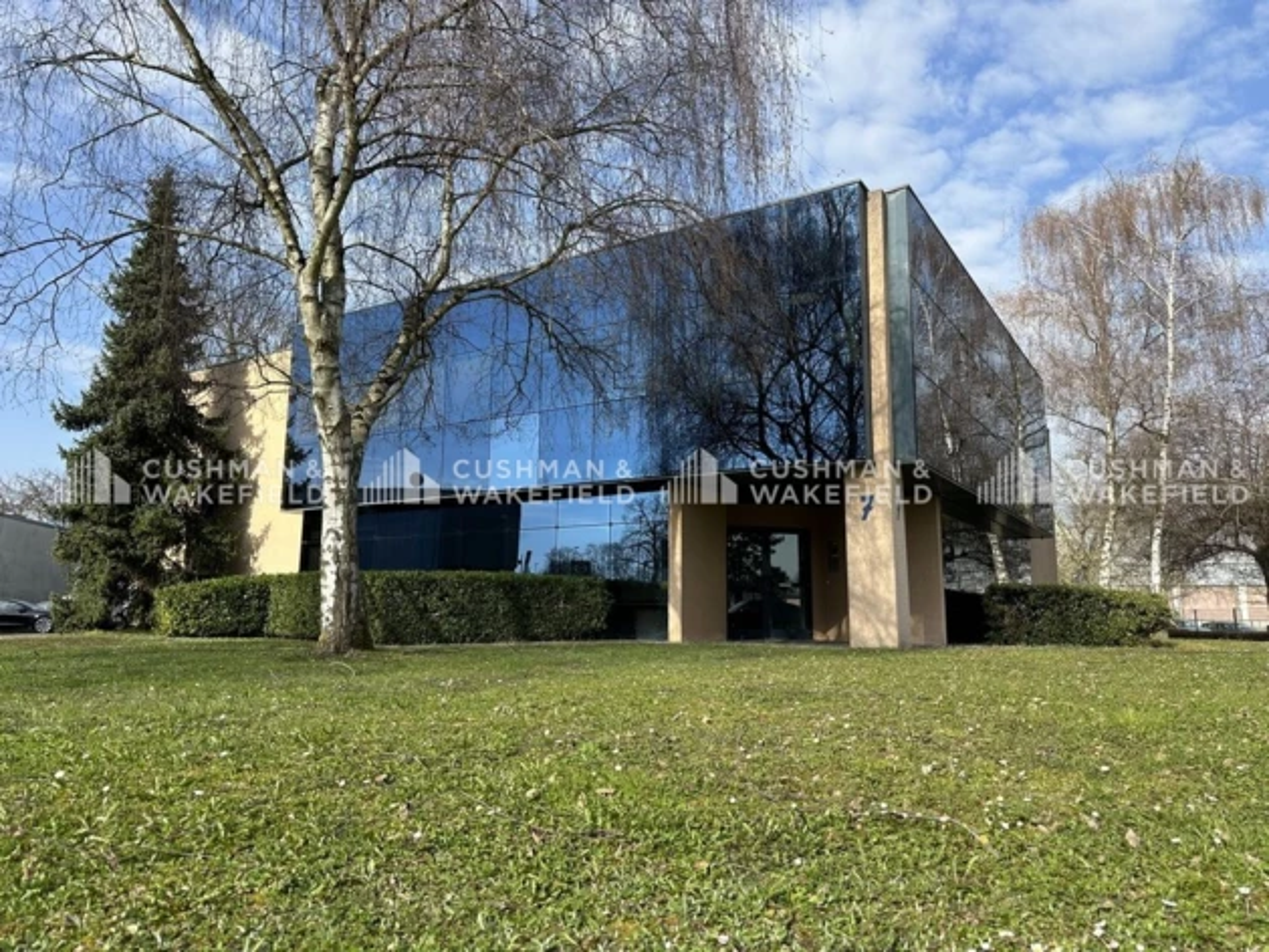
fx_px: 880
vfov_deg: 56.8
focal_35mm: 24
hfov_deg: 71.6
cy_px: 476
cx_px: 634
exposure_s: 1/2882
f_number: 1.78
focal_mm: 6.86
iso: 80
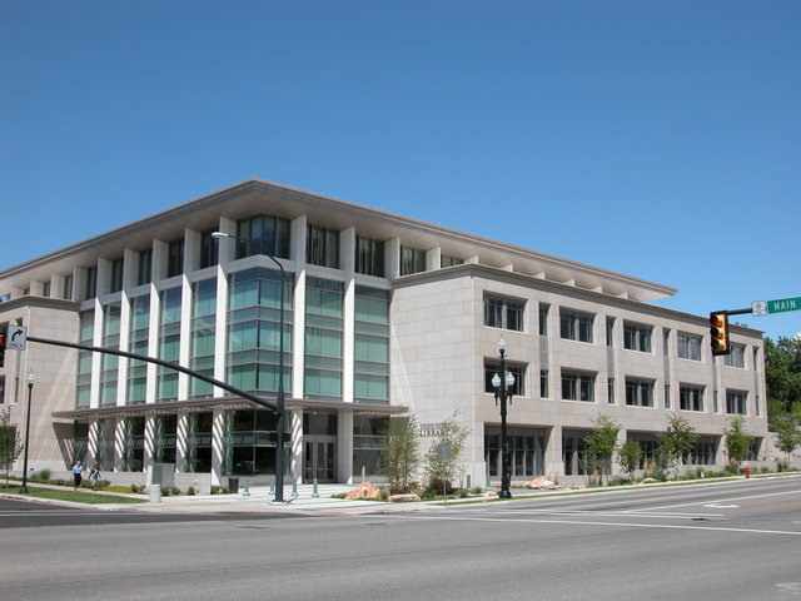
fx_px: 949
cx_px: 400
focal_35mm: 41
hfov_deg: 45.8
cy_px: 300
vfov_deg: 35.1
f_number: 6.5
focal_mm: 10.7
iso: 100
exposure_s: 1/411
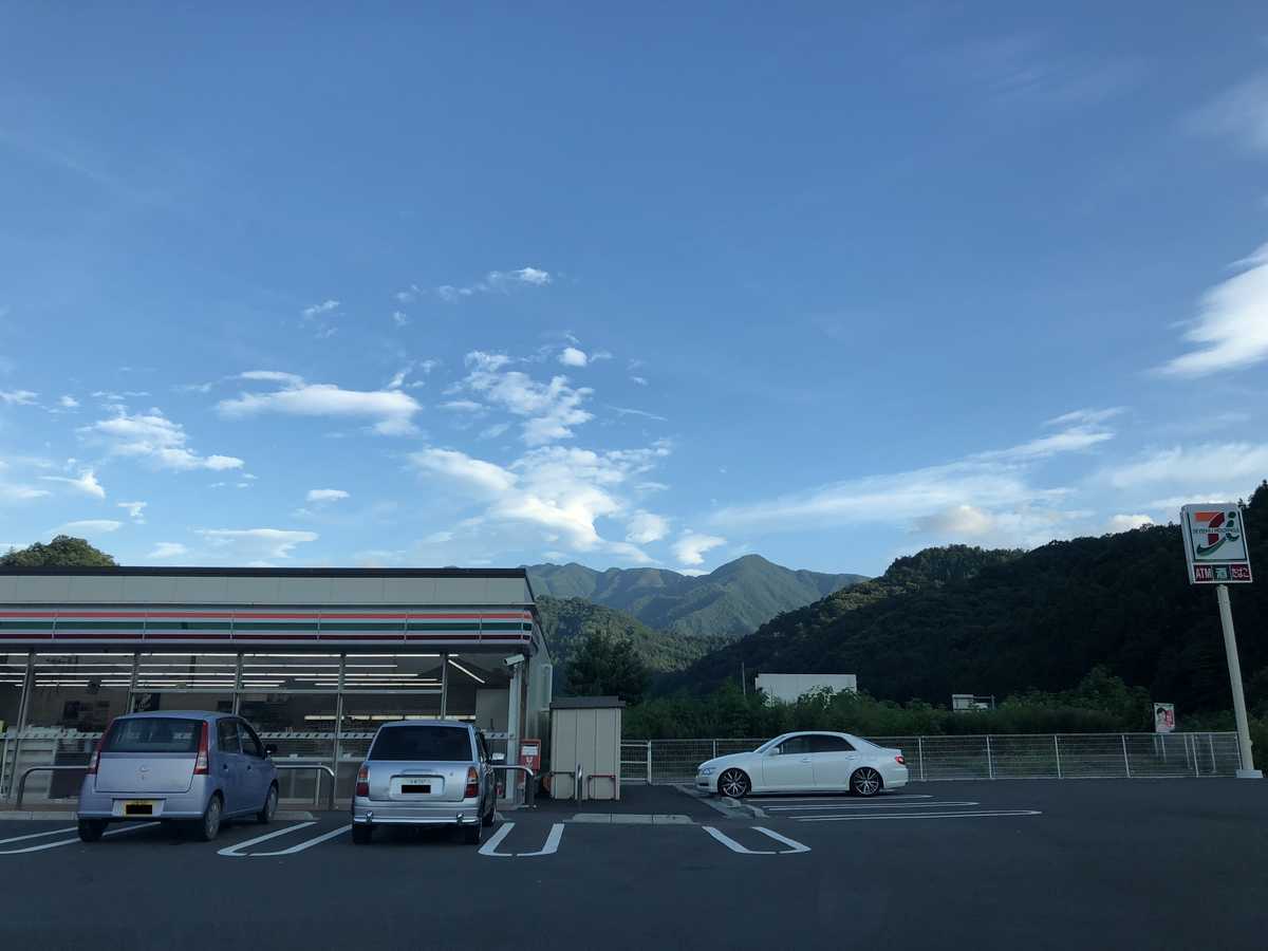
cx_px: 634
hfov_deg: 61.7
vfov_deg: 48.2
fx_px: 1062
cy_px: 476
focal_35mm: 29
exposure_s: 1/695
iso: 20
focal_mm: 3.99
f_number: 1.8
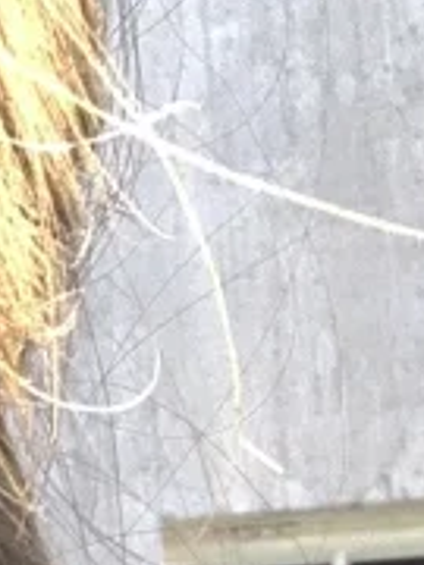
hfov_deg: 5.3
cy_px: 888
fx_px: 4181
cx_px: -1018
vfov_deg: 7.6
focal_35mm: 256
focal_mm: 2.87
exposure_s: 1/121
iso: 32
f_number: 2.2
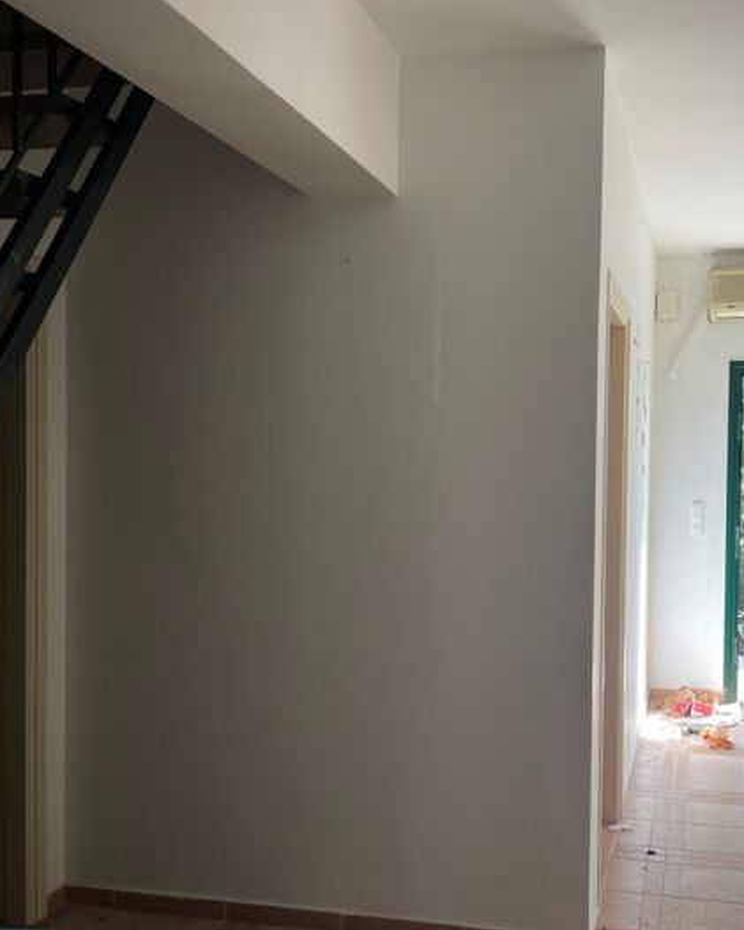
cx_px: 552
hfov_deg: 42.1
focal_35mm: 34
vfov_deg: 52.8
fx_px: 936
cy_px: 465
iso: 40
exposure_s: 1/121
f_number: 1.6
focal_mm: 4.2
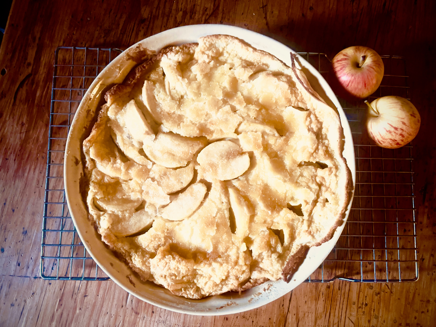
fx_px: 327
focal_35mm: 26
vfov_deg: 53.1
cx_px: 218
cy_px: 164
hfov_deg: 67.3
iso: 640
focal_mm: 5.7
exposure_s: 1/31
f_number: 1.5
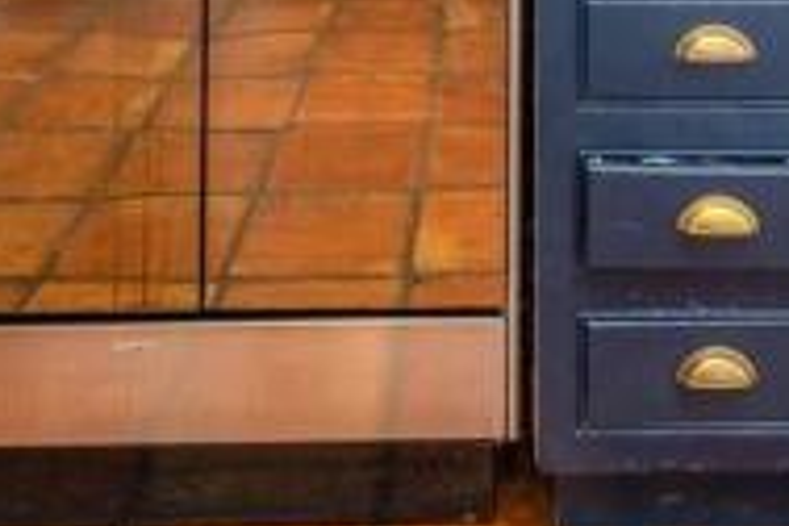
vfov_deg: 20.6
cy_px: -340
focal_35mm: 52
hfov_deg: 37.1
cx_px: 609
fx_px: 1140
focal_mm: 10.3
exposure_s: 1/6
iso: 160
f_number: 7.1
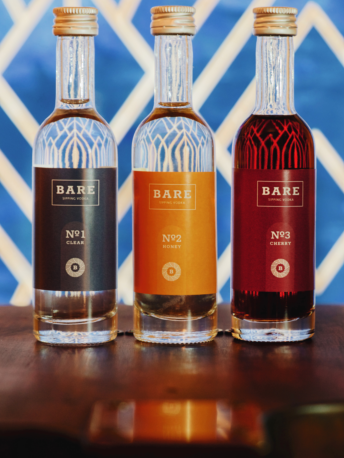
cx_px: 172
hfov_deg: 10.4
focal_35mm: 143
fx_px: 1895
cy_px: 230
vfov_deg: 13.8
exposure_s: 1/12
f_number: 5.6
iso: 800
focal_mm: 88.2
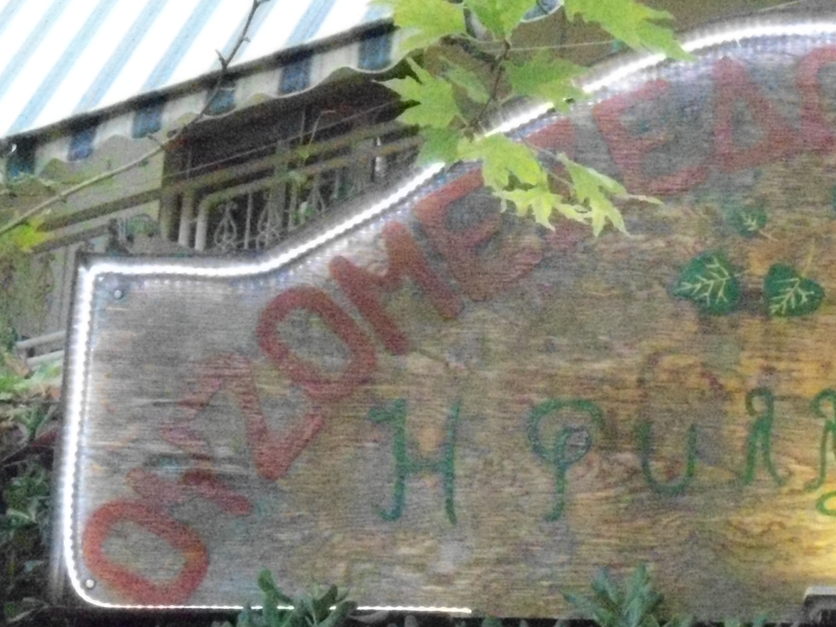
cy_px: 498
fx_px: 2464
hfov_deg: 18.7
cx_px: 865
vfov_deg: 14.4
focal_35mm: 102
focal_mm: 7.9
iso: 3200
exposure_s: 1/640
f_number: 3.5
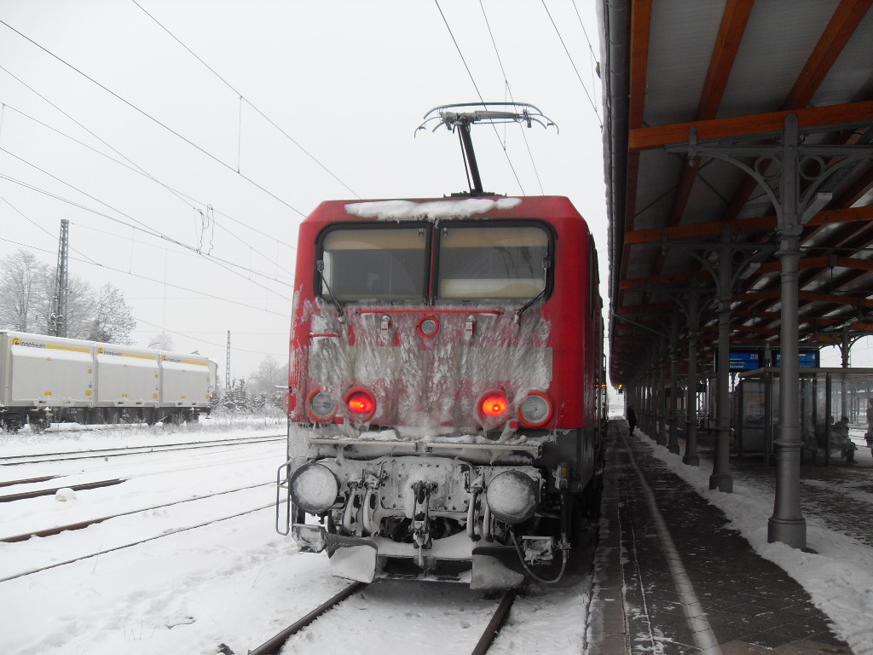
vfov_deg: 41.8
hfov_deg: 54.0
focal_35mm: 34
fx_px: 857
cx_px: 436
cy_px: 328
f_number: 2.8
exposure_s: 1/180
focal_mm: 6.3
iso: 80
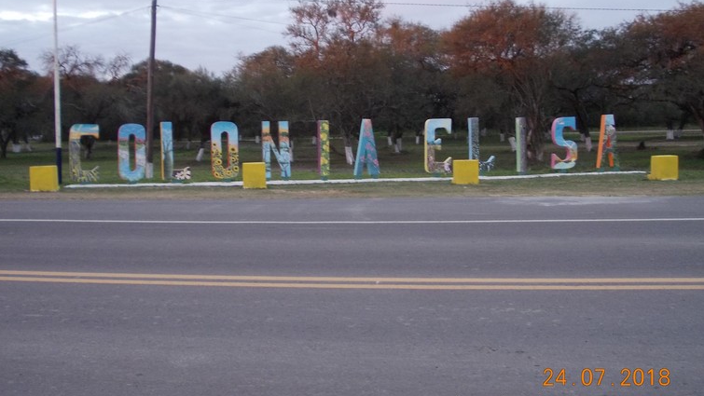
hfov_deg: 48.3
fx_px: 784
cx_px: 350
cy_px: 173
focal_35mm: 42
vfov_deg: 28.3
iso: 180
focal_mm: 5.3
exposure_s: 1/30
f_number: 3.1
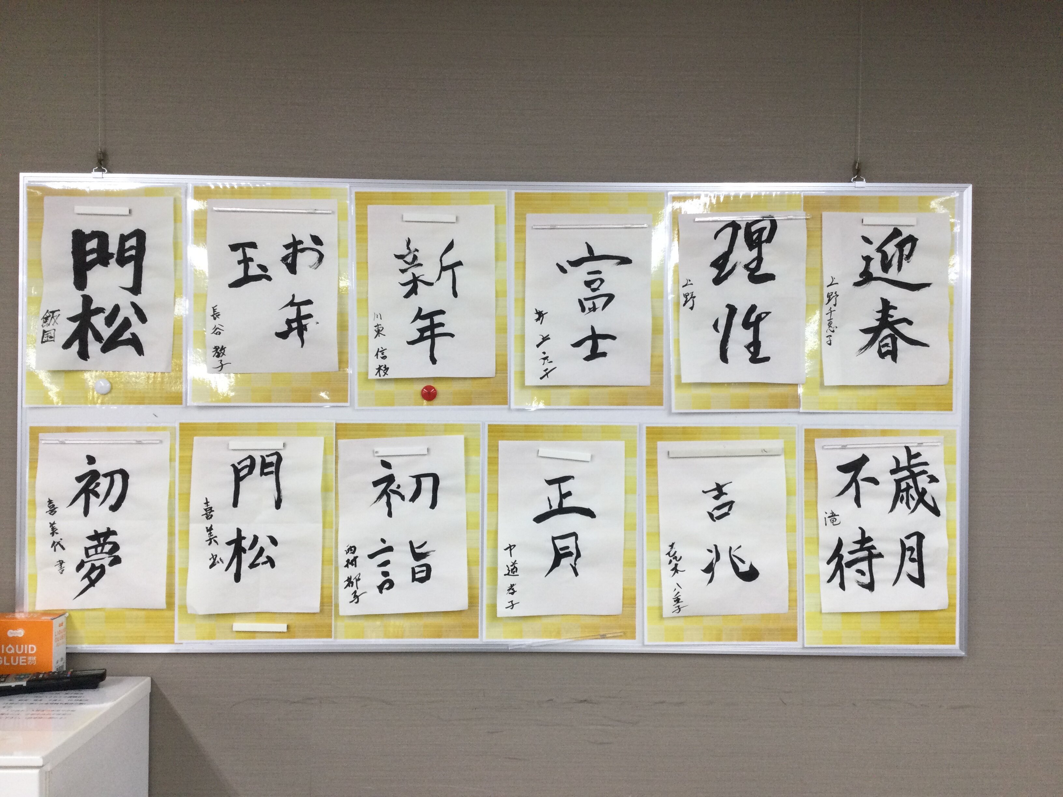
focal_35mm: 31
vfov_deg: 45.4
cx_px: 532
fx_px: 952
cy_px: 398
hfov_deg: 58.4
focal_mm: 3.3
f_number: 2.4
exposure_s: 1/30
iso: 50
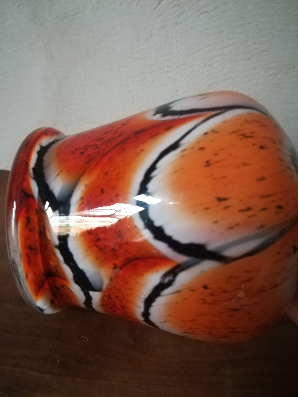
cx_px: 149
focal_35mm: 26
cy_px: 198
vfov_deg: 67.3
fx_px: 298
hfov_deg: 53.1
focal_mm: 3.83
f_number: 2.2
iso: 800
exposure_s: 1/14.3
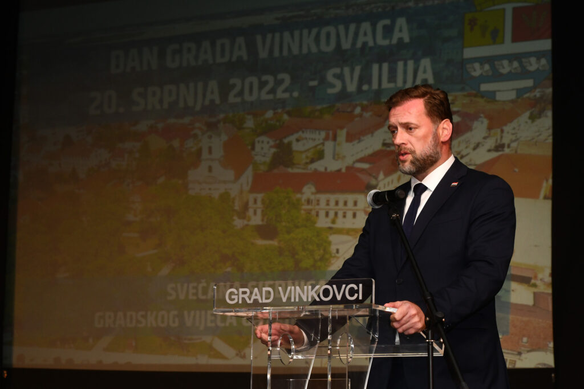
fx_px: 1330
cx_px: 292
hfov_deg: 24.8
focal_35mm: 82
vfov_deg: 16.7
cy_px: 194
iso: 800
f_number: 4
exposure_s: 1/160
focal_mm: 82
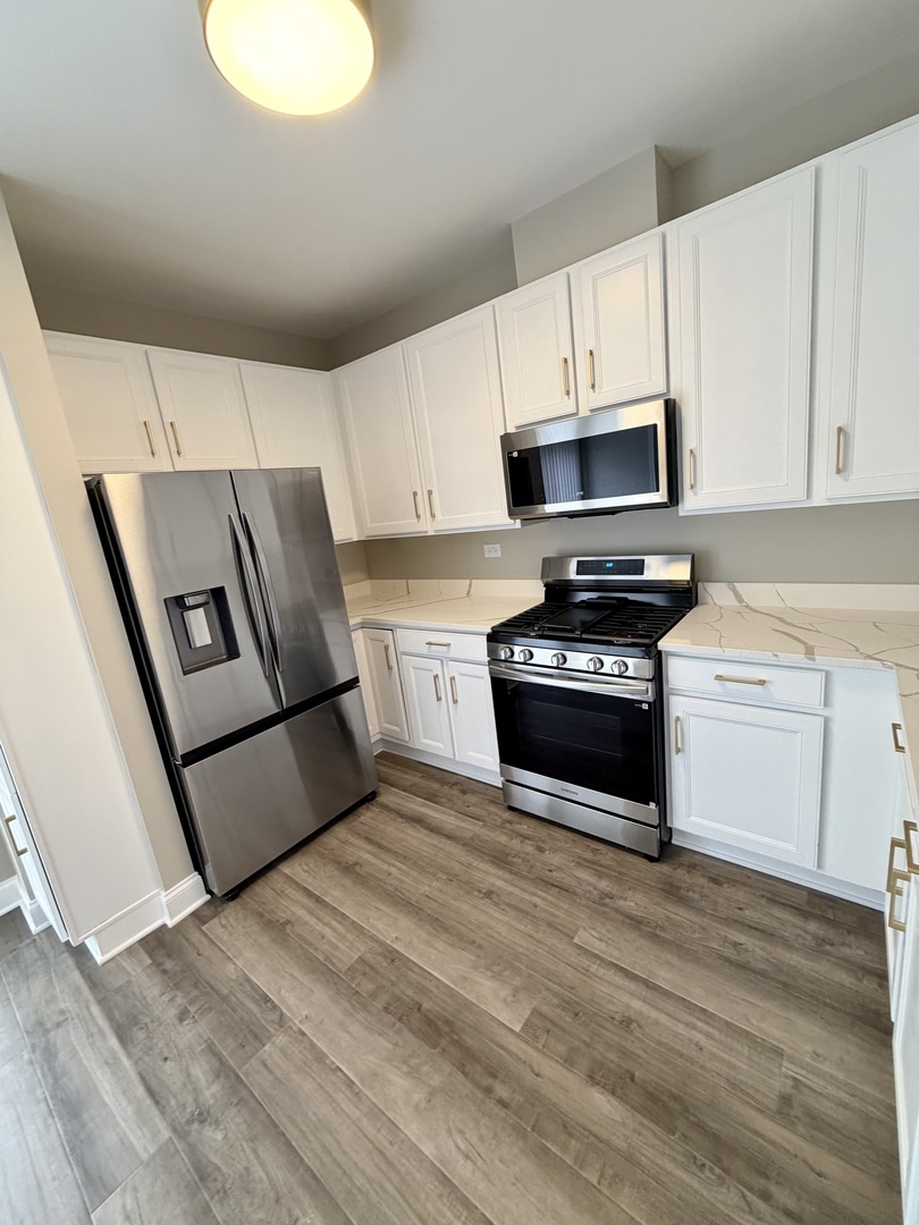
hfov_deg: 85.7
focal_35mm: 14
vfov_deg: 102.1
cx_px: 460
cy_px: 612
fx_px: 496
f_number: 2.2
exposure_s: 1/120
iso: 200
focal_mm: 2.22
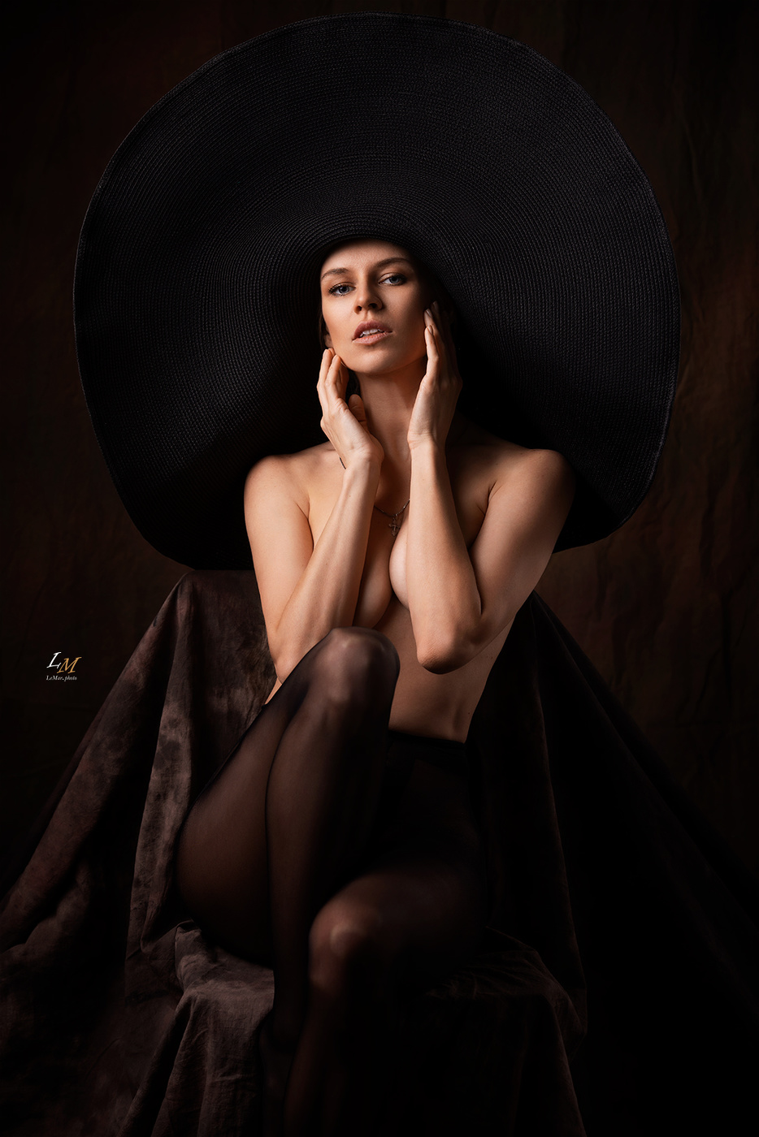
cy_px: 568
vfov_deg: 20.4
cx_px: 380
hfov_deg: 13.7
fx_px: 3161
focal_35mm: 100
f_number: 5.6
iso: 80
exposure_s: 1/160
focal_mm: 100
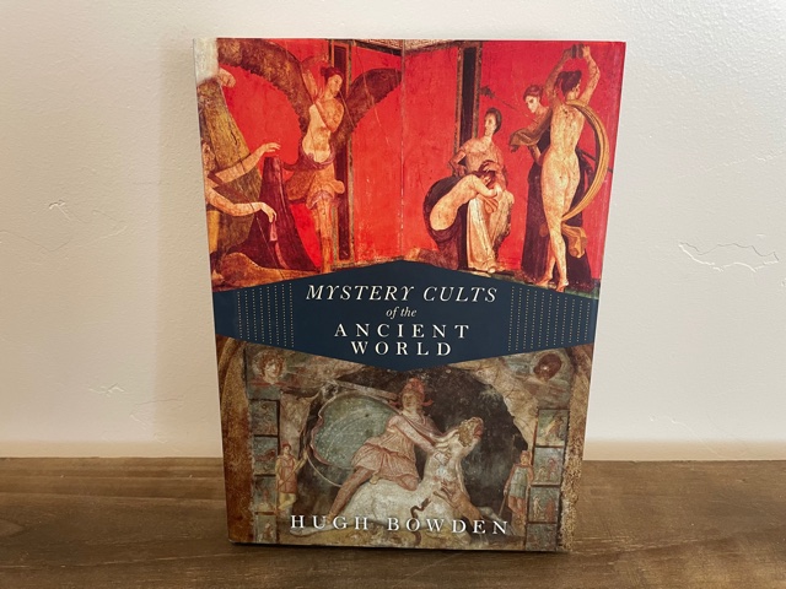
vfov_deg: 53.1
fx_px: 590
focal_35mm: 26
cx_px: 393
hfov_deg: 67.3
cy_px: 294
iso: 160
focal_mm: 4.2
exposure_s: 1/60
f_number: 1.6
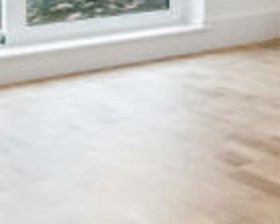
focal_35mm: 83
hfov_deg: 15.8
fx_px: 687
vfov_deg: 17.4
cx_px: 616
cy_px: -66
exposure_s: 1/10
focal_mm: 12
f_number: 8
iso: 320
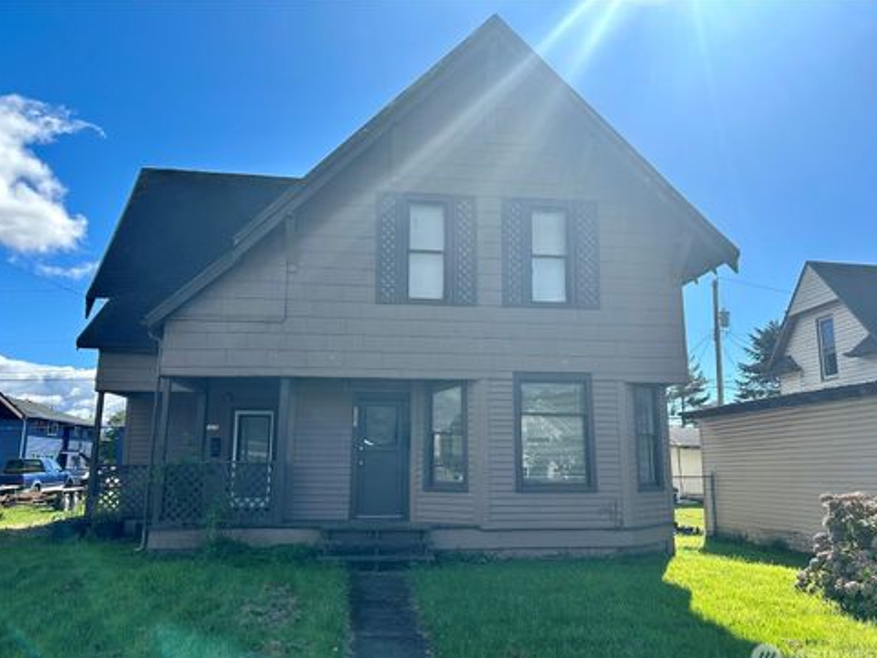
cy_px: 340
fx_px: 684
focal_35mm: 27
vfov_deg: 51.4
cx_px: 443
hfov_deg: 65.3
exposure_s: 1/3831
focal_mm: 5.7
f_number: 1.5
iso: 50
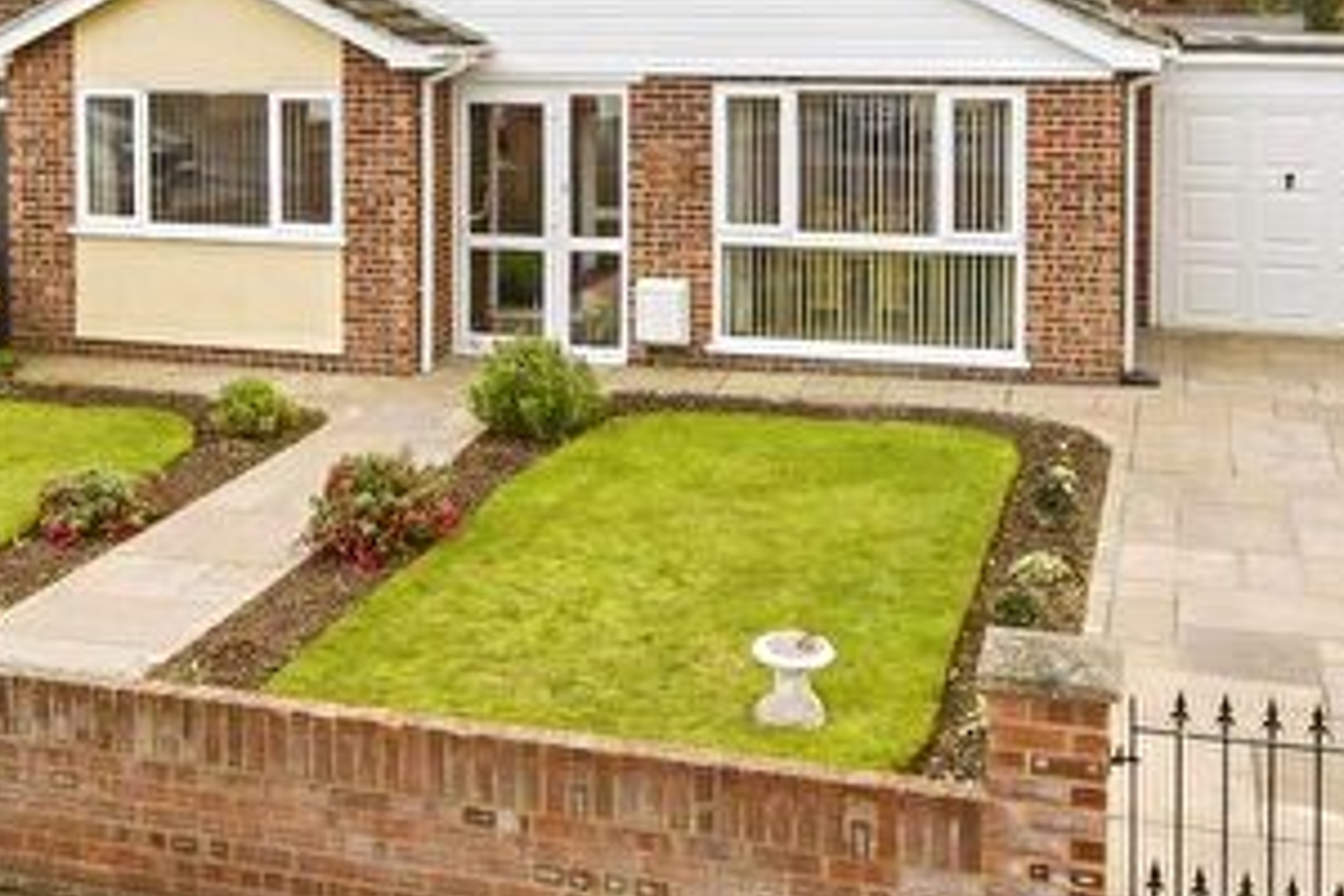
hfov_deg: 54.2
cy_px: 280
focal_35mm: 35
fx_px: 1307
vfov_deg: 37.3
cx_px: 578
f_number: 8
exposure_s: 1/80
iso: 200
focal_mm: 10
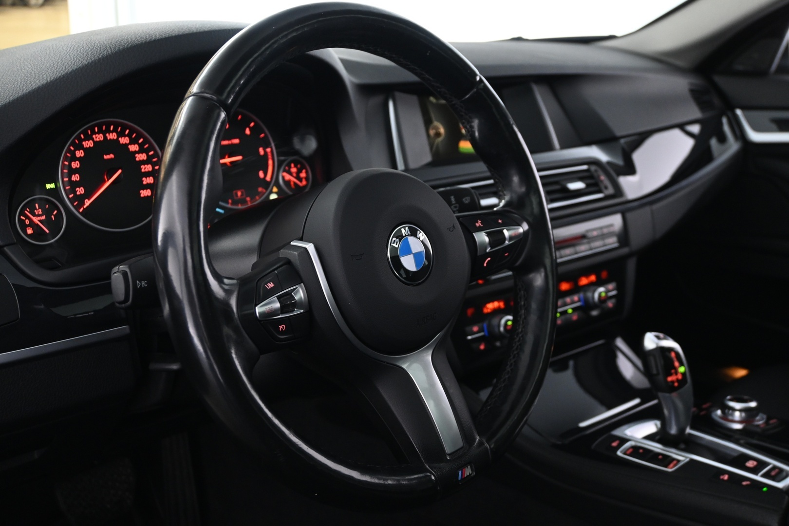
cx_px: 394
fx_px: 805
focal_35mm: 37
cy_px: 263
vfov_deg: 36.2
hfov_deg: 52.2
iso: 1600
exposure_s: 1/13
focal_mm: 24.5
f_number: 4.2
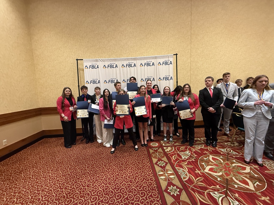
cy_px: 102
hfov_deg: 102.1
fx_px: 111
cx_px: 137
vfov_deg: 85.7
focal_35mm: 14
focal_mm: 2.22
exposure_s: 1/60
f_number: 2.2
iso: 400
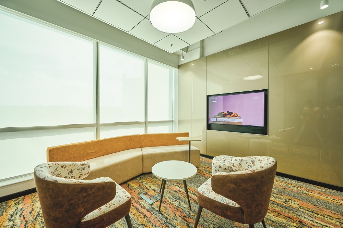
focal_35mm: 14
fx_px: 133
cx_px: 172
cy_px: 114
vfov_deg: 81.2
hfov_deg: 104.3
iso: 160
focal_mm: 14
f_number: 7.1
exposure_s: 1/2
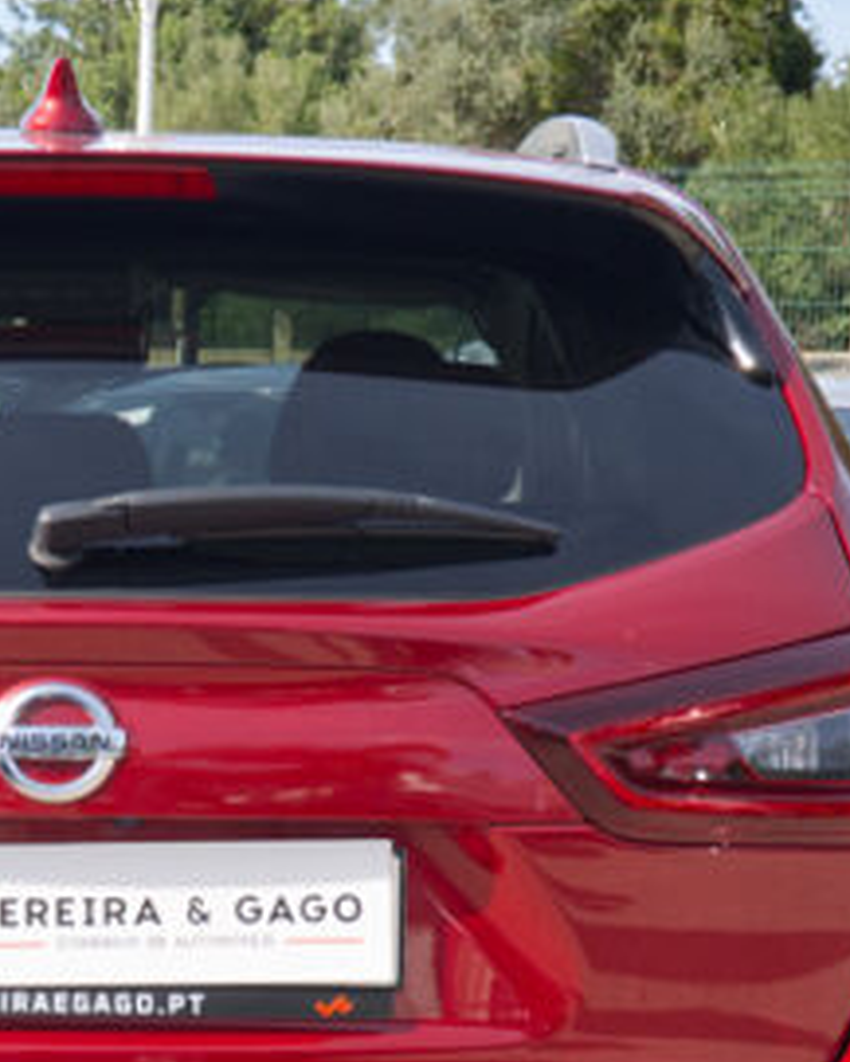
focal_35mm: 124
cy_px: 958
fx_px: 3897
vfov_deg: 15.3
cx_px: 51
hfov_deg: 12.3
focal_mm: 23.5
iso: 160
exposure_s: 1/200
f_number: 8
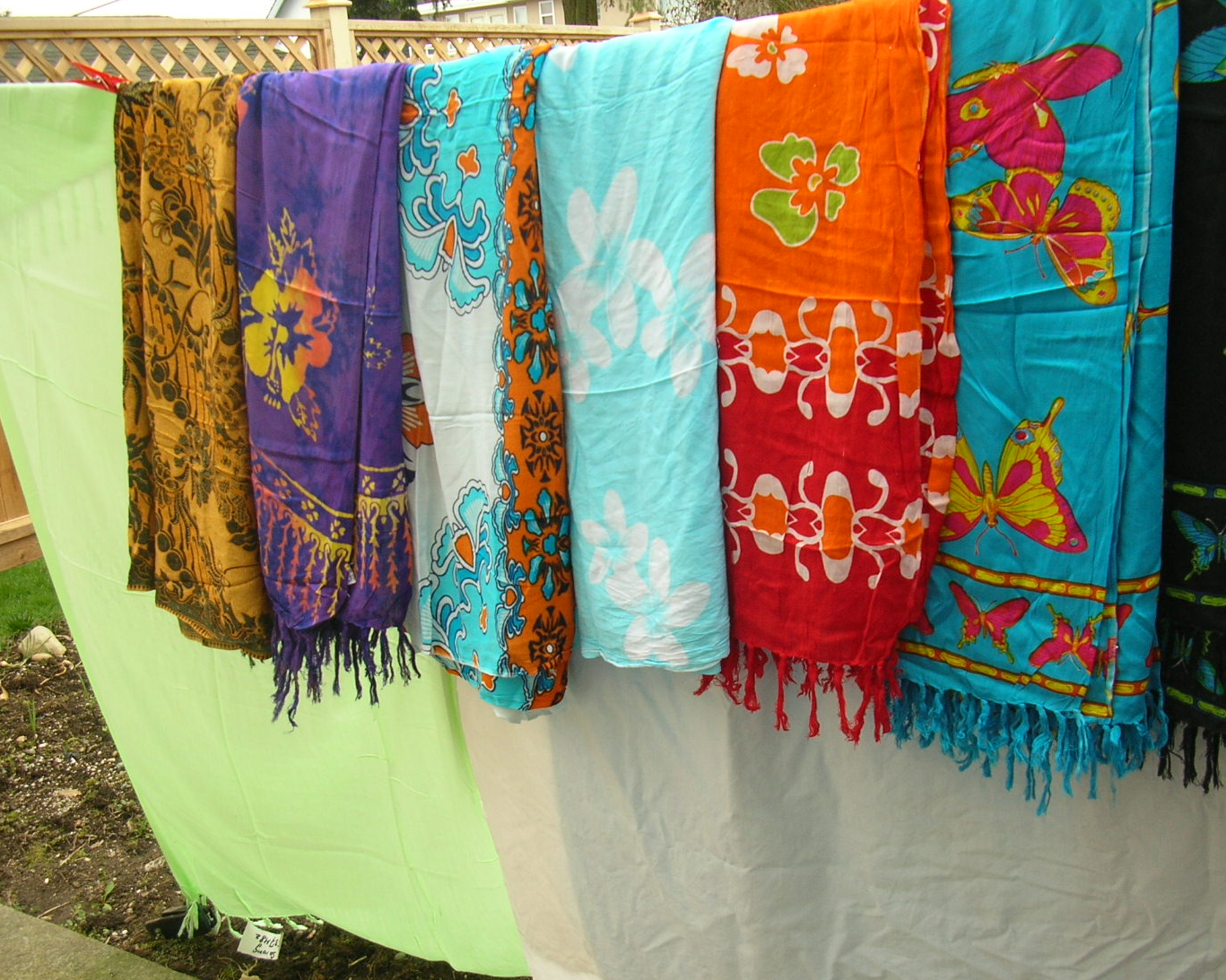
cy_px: 536
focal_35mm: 40
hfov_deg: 45.7
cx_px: 694
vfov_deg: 37.3
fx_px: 1451
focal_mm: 5.8
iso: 50
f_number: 2.8
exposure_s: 1/82.8
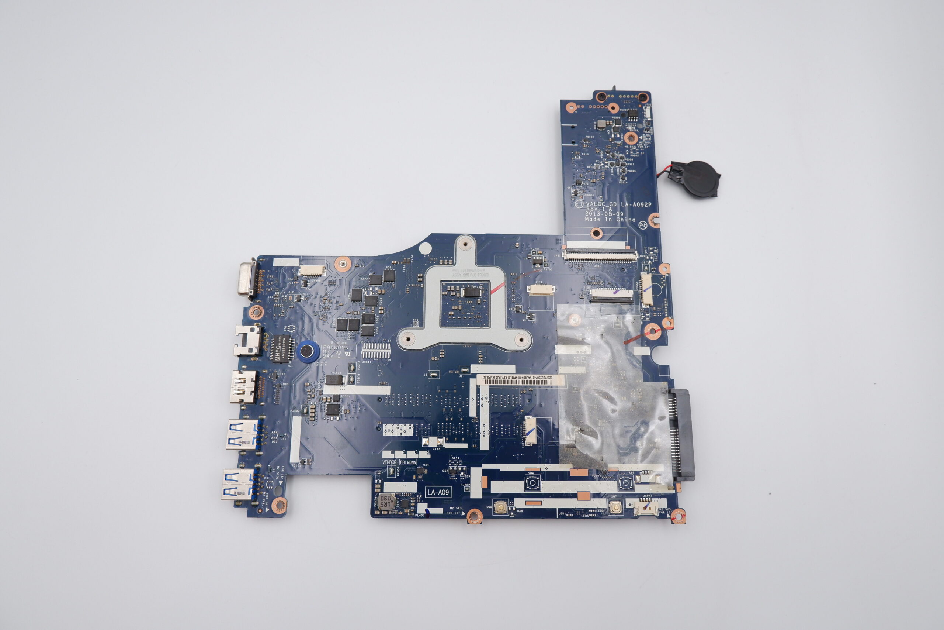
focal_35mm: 23
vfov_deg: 55.1
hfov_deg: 76.1
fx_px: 603
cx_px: 472
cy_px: 315
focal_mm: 15
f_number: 5.6
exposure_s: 1/350
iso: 800
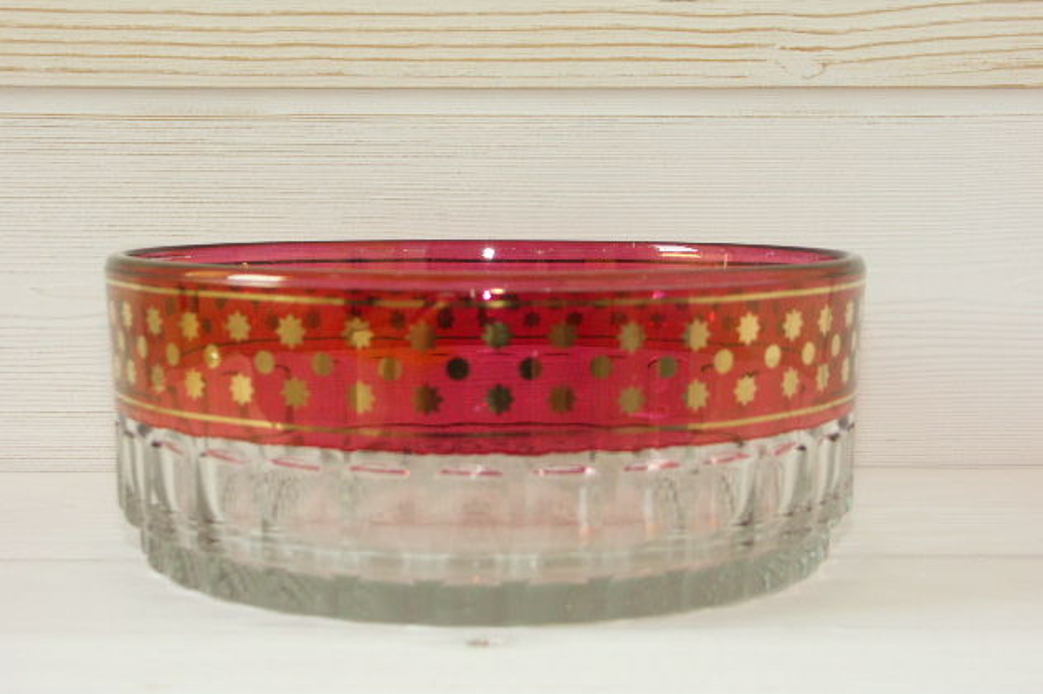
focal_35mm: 57
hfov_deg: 35.1
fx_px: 1650
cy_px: 314
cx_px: 516
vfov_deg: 23.7
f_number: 3.5
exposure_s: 1/60
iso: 100
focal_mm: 13.96
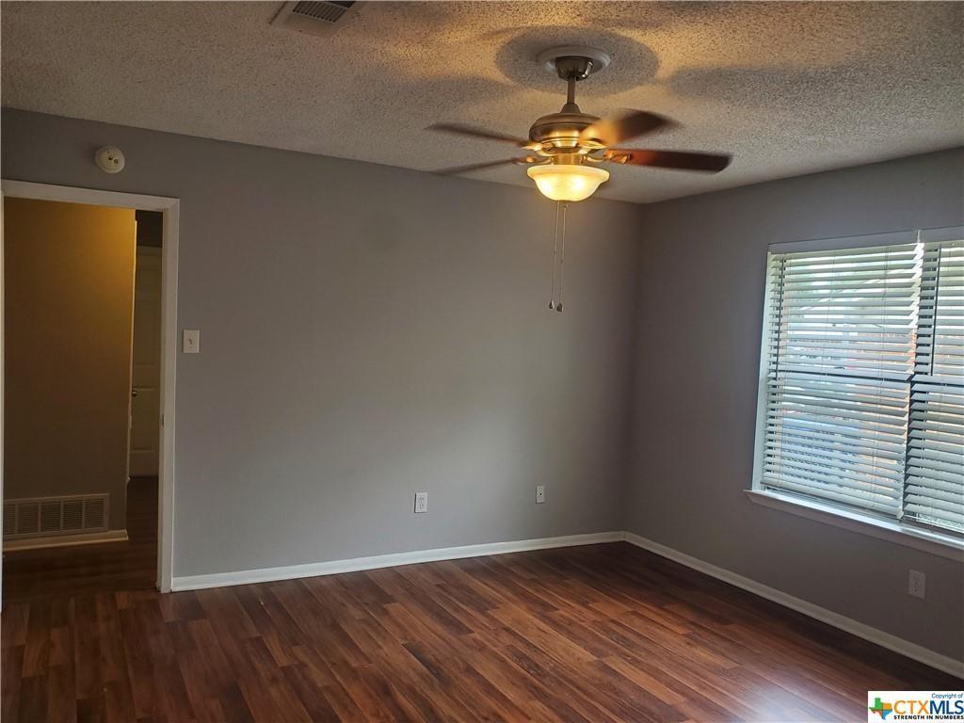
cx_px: 482
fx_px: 724
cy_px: 362
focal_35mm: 26
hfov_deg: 67.3
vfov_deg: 53.1
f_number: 2.4
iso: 125
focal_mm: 4.3
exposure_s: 1/120
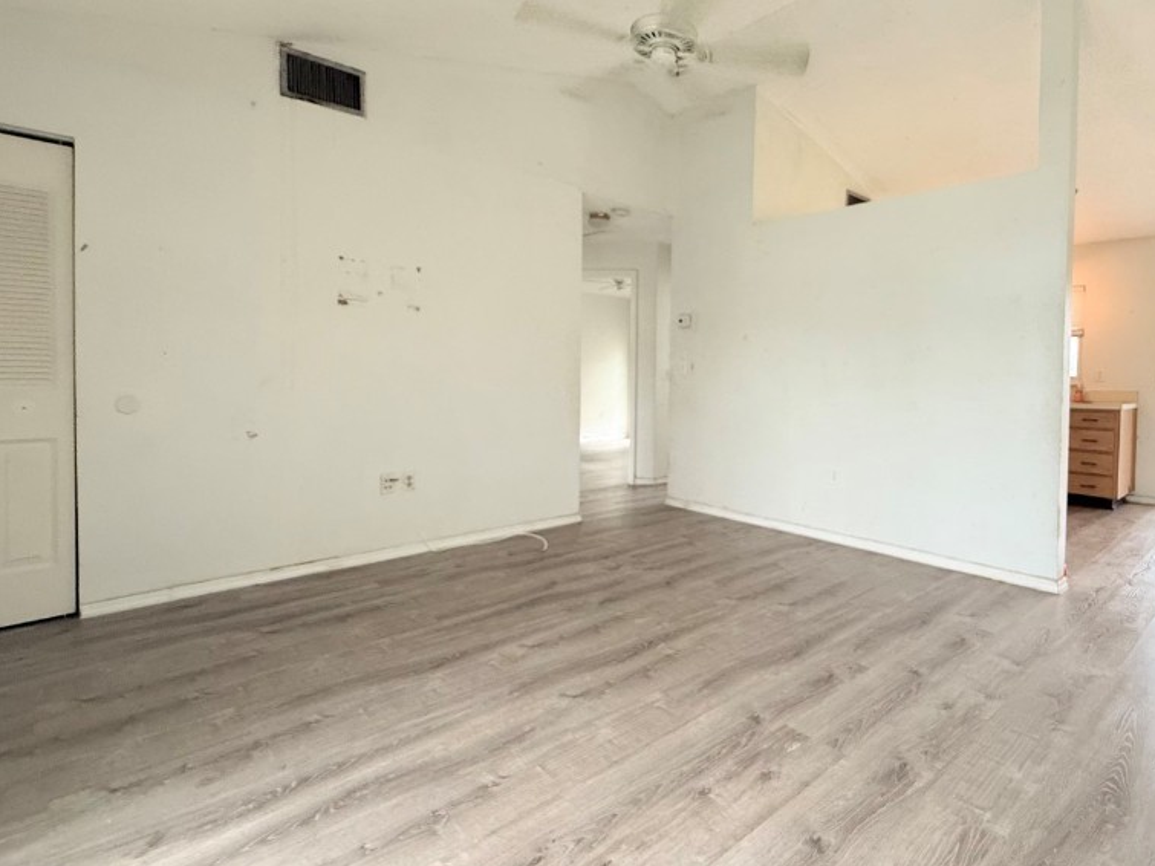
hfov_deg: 83.3
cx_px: 708
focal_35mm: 19
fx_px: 634
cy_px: 392
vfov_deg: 68.5
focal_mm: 2.22
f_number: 2.2
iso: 400
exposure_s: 1/60
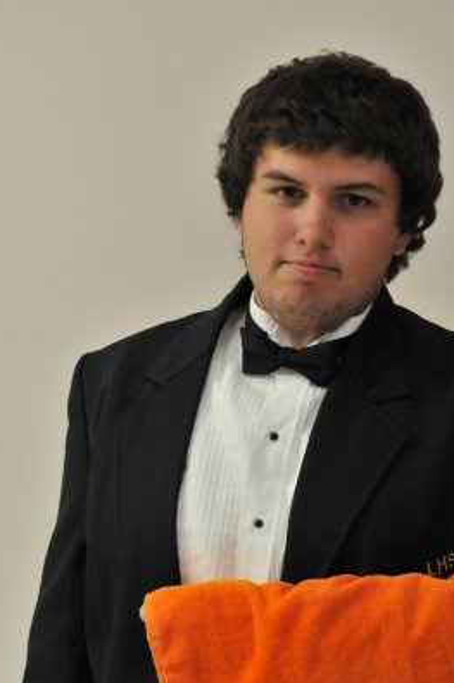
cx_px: 293
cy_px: 474
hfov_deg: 15.0
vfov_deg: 22.3
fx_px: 1726
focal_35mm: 91
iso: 800
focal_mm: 40
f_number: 4
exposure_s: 1/60
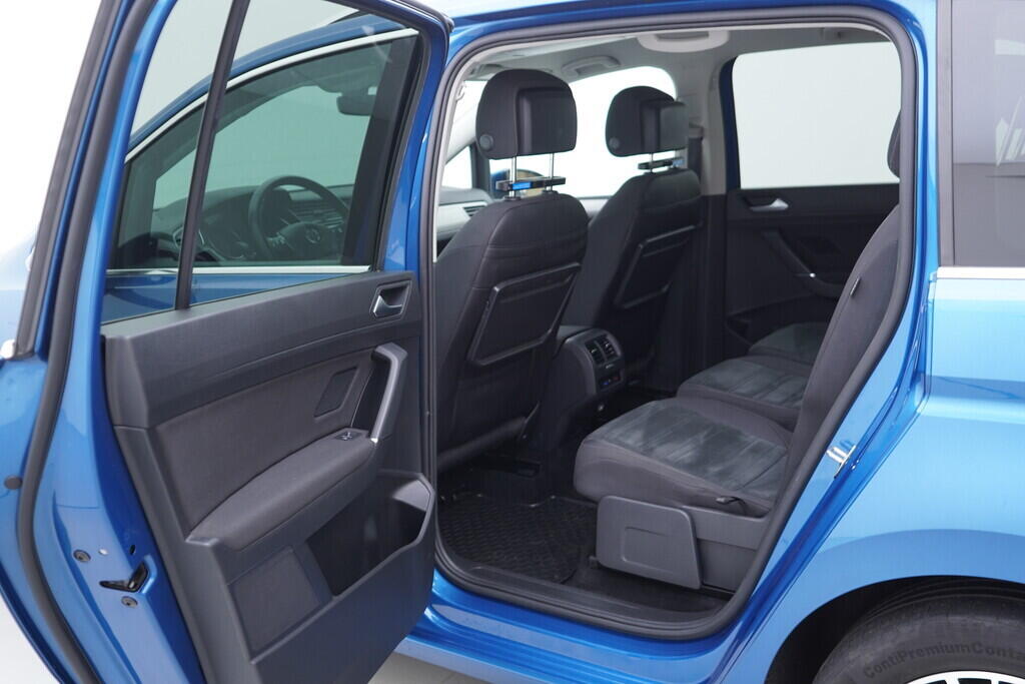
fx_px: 1025
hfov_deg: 53.1
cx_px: 512
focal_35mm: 36
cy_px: 342
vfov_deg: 36.9
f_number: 2.8
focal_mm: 24
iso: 200
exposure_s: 1/40
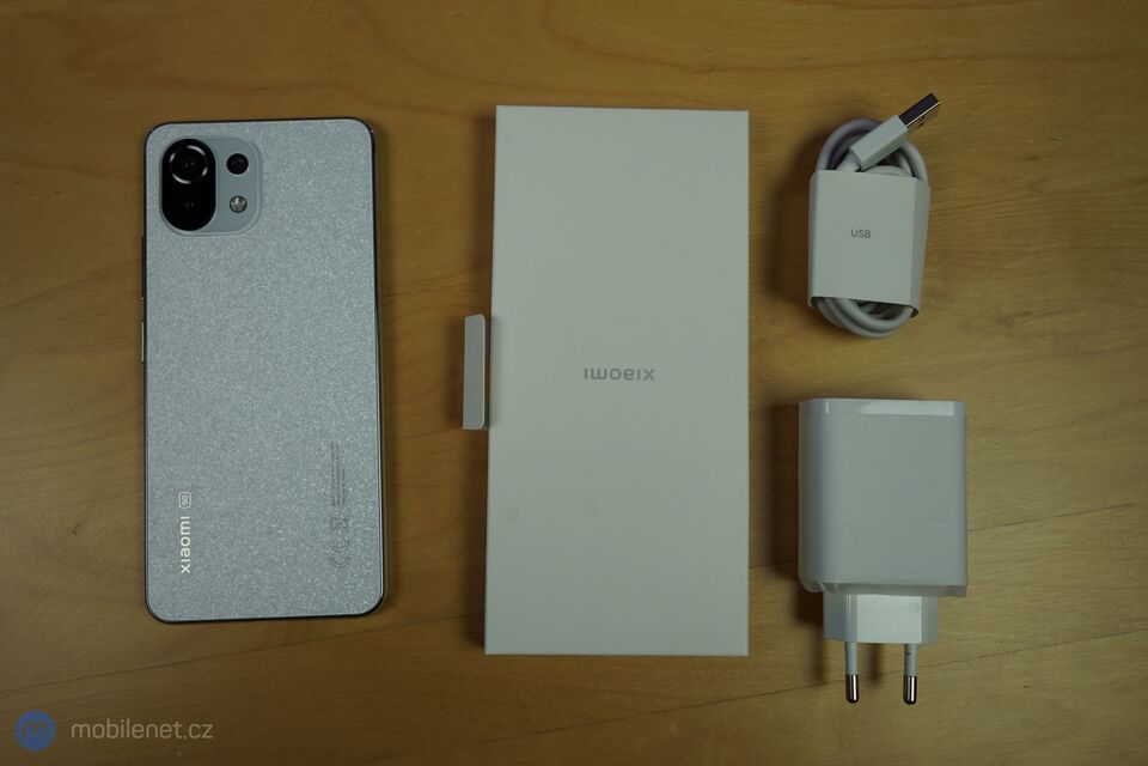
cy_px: 383
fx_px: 925
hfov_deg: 63.7
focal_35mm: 29
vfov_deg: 45.0
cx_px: 574
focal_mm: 29
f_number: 7.1
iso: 500
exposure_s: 1/125
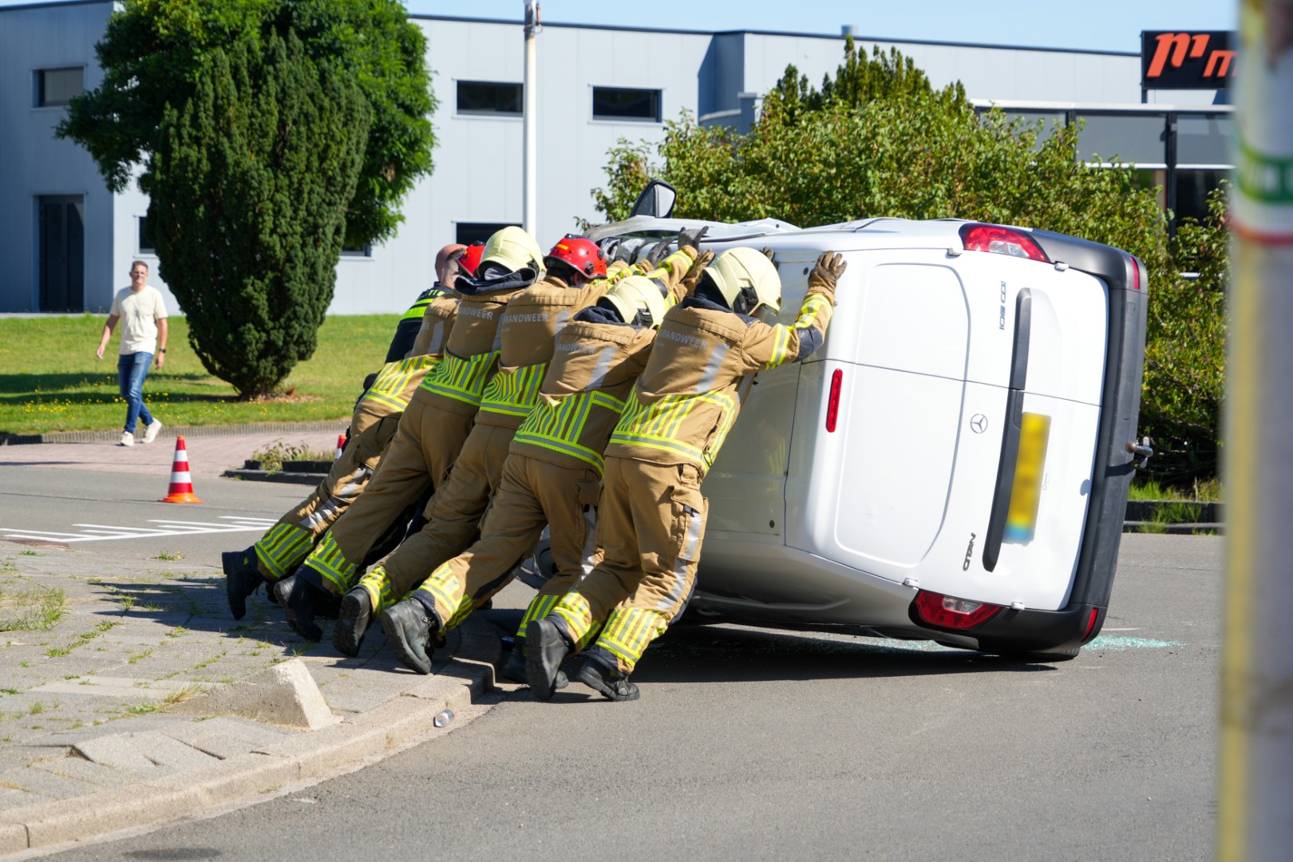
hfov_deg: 18.3
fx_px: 4022
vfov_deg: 12.2
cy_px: 431
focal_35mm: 112
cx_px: 646
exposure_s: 1/250
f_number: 7.1
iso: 100
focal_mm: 112
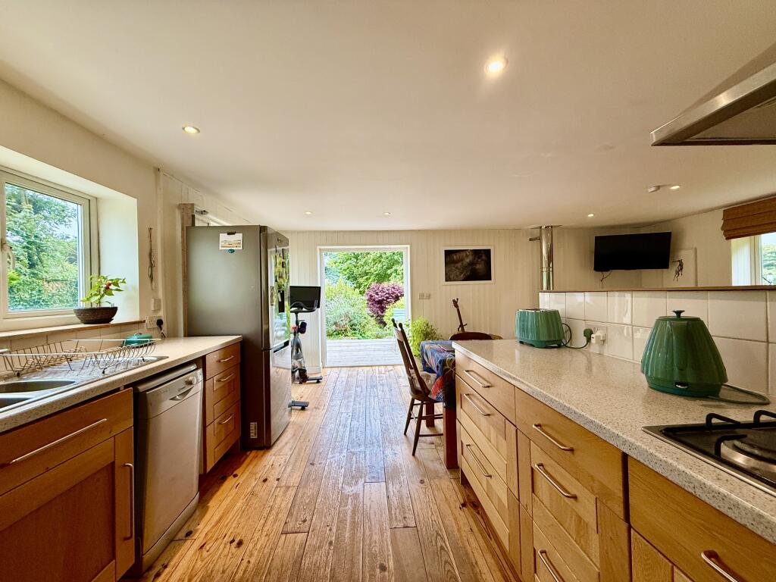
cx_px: 388
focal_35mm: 14
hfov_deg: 102.1
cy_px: 291
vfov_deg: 85.7
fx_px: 314
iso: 125
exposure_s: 1/100
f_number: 2.2
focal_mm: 2.22
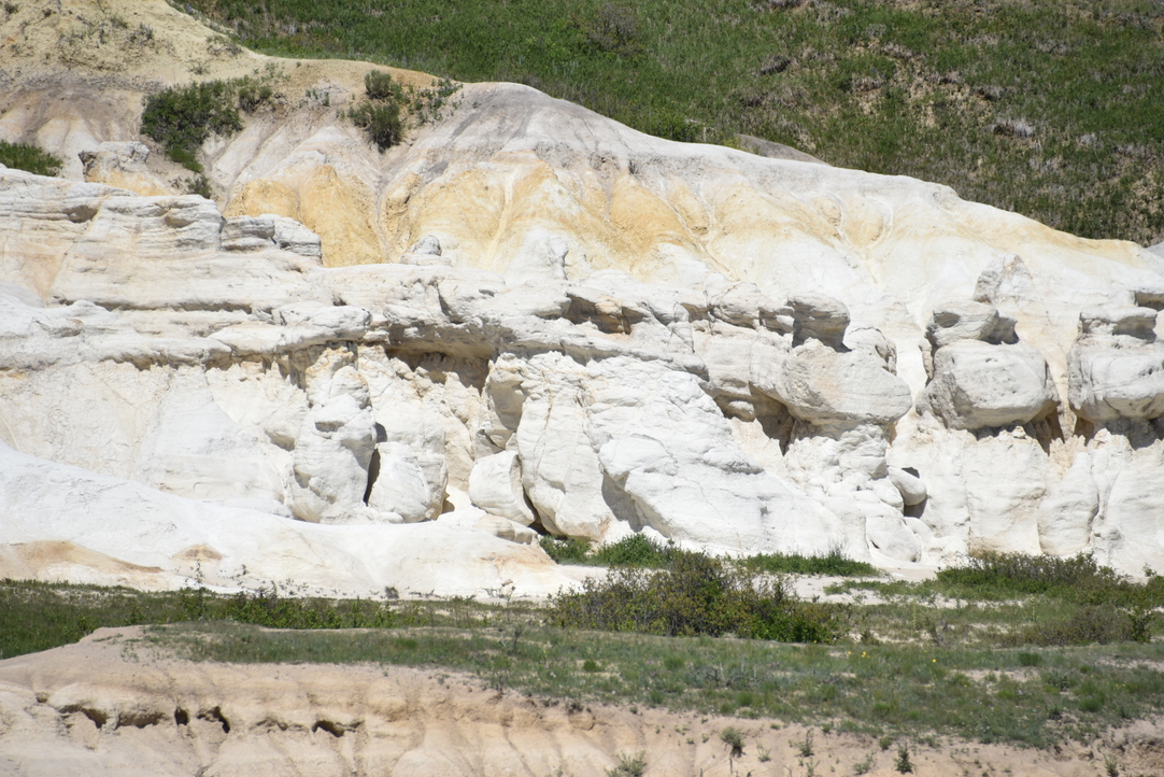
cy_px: 334
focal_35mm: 355
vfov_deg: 3.9
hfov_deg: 5.8
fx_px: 11481
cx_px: 616
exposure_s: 1/640
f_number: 7.1
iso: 100
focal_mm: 300
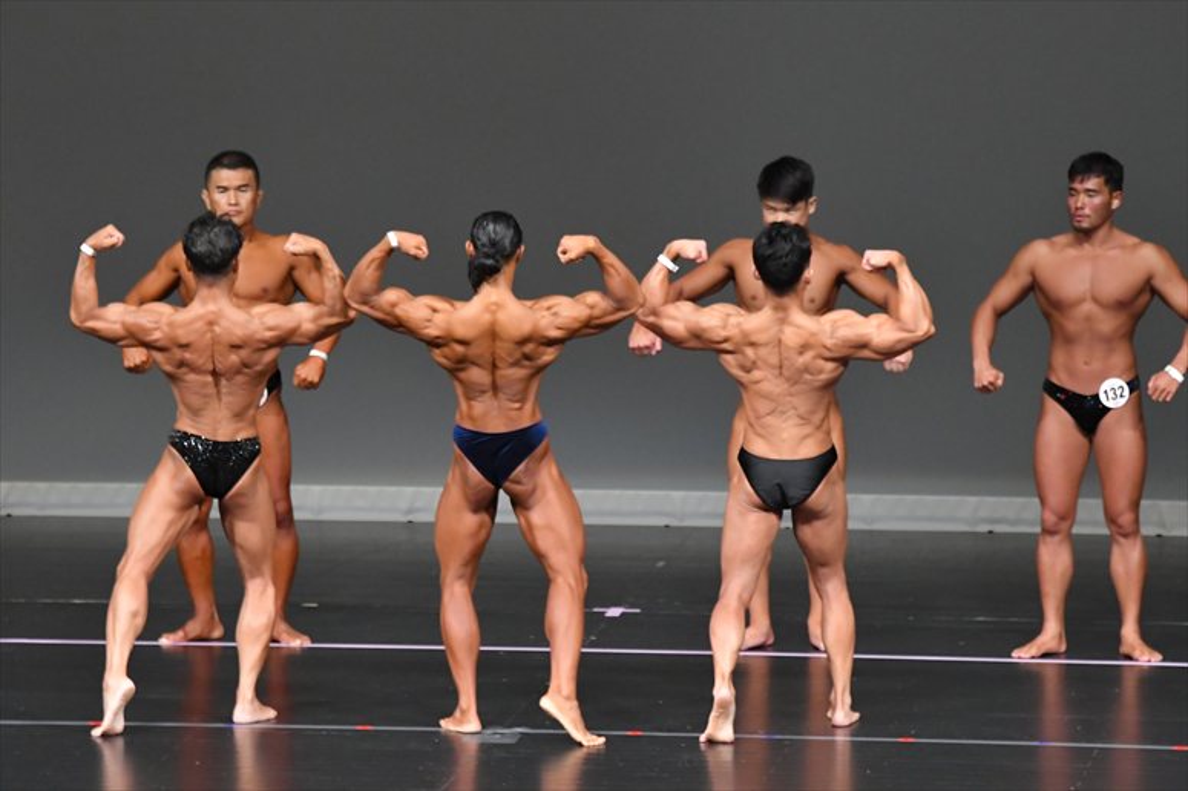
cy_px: 396
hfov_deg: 7.6
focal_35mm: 270
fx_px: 8906
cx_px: 594
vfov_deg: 5.1
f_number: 5.6
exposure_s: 1/400
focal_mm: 180
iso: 5000
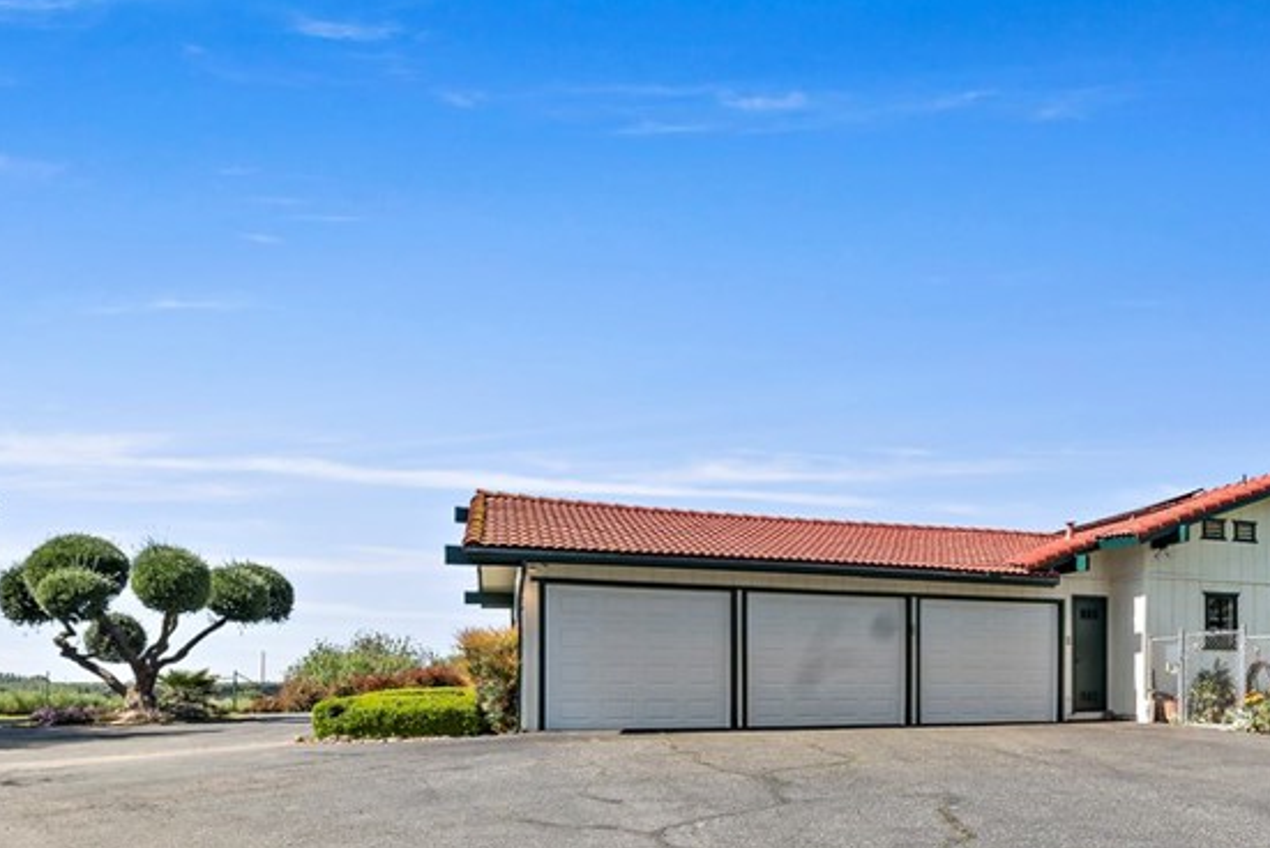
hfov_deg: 66.9
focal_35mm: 26
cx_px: 876
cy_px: 667
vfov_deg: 47.2
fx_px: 918
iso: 80
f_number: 9
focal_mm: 14
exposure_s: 1/125
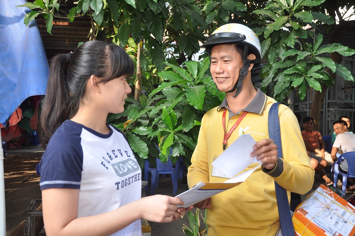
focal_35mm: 45
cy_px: 118
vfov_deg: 29.8
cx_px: 178
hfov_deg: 43.7
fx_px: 443
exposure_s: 1/60
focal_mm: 30
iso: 200
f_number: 5.6
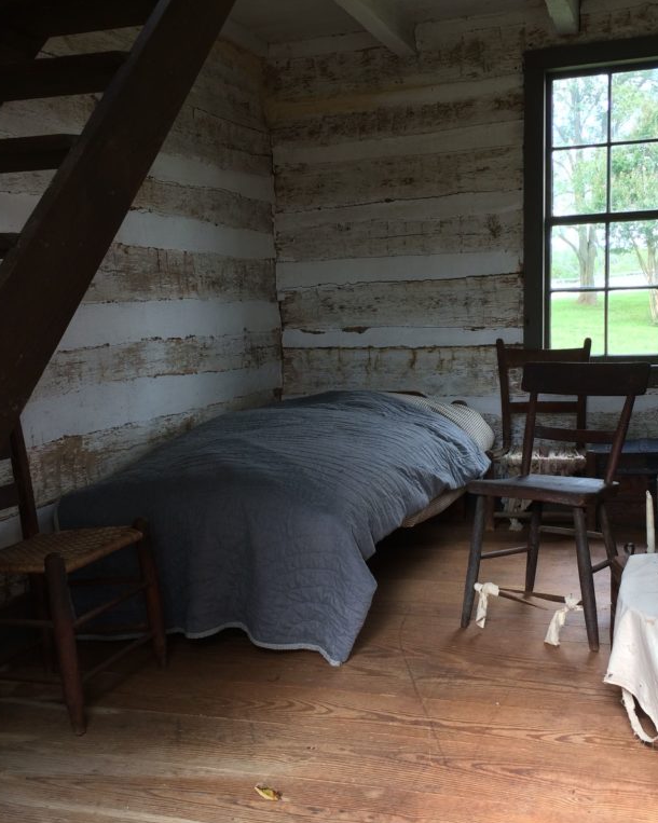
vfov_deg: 47.9
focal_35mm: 38
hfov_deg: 39.0
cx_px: 388
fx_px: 925
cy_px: 412
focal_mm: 4.15
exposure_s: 1/60
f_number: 2.2
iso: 40
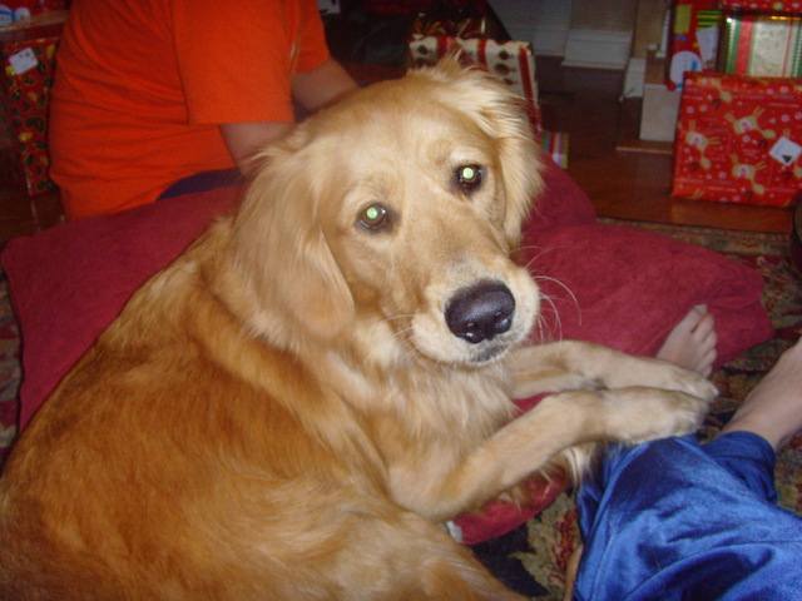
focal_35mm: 39
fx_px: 904
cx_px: 401
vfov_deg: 36.8
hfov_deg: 47.9
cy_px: 300
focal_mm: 6.6
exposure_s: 1/45
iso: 200
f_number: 3.5
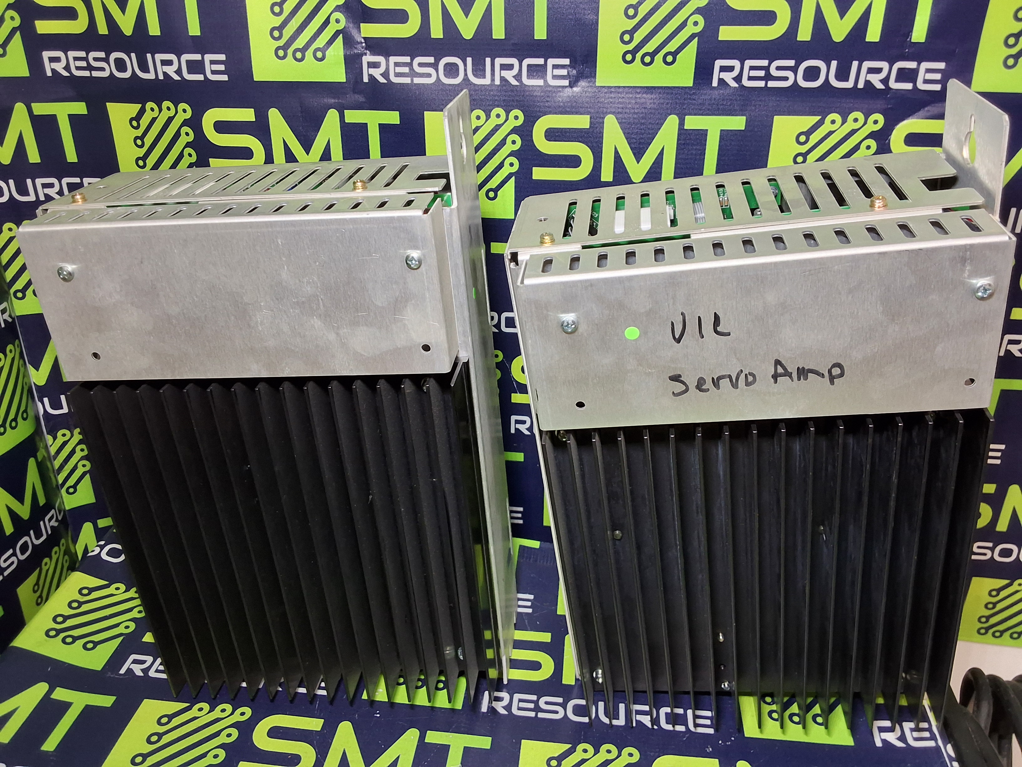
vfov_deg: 49.7
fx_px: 827
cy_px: 384
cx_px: 511
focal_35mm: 28
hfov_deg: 63.4
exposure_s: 1/40
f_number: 1.9
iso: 100
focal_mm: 2.91
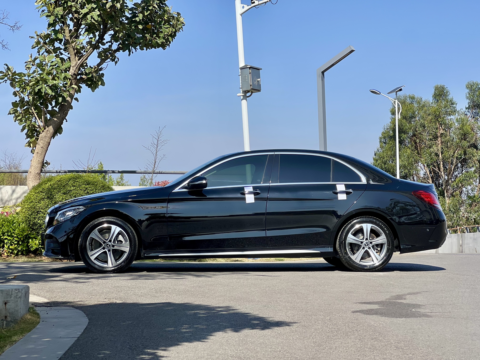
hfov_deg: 25.3
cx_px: 240
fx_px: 1068
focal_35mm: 77
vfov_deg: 19.1
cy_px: 180
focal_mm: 9
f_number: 2.8
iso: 32
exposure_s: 1/630
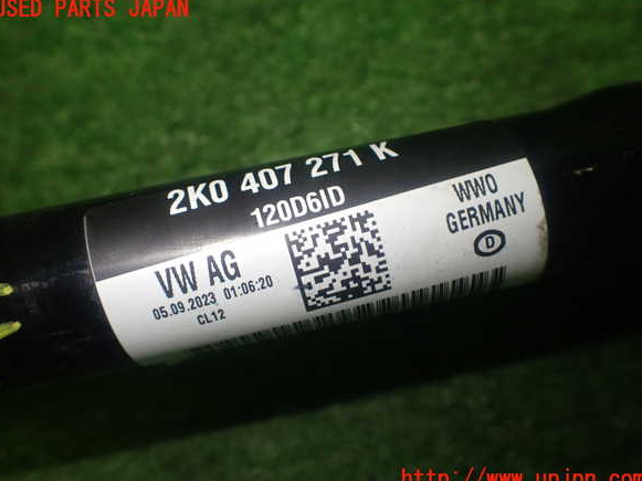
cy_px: 244
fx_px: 575
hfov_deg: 58.4
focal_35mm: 31
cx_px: 319
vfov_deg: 45.4
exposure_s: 1/125
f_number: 2.3
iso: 200
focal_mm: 5.4
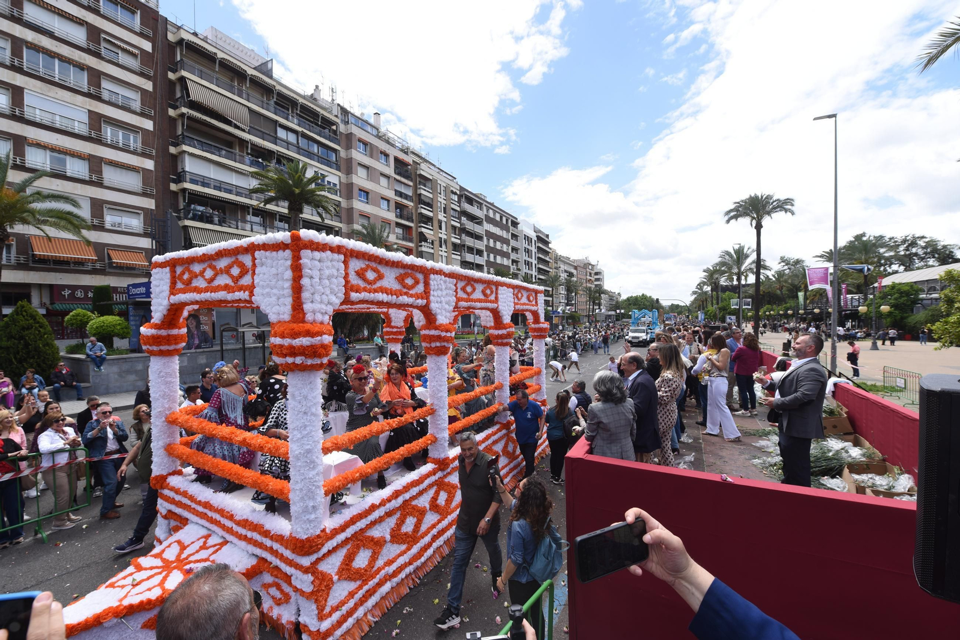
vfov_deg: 81.3
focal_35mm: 14
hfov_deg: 104.2
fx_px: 373
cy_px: 320
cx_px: 480
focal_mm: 14
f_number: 7.1
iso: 100
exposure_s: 1/250
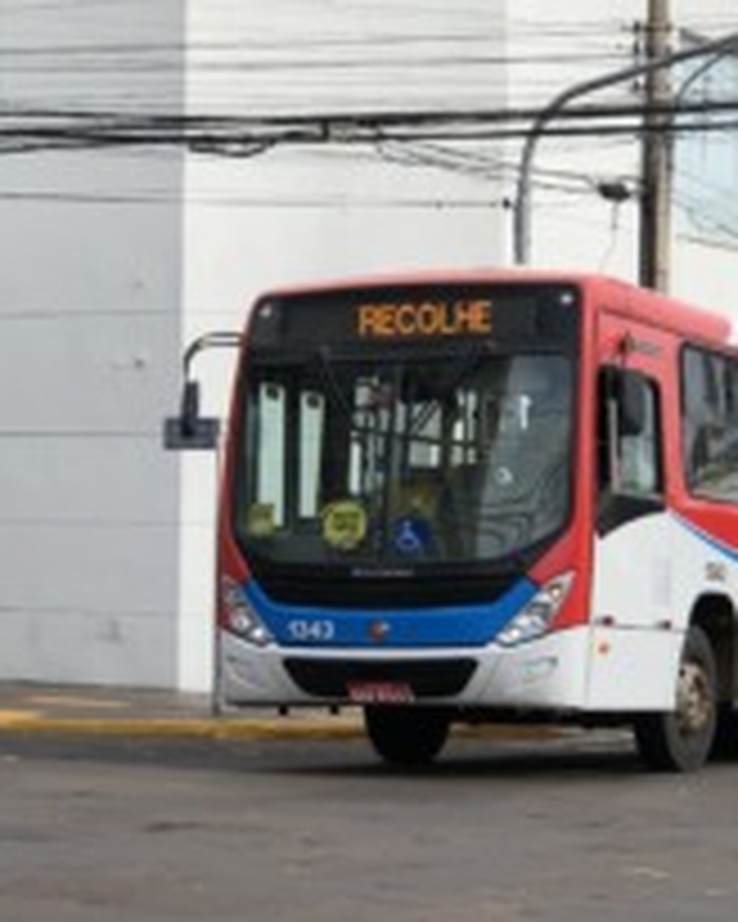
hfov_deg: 13.4
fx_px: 3140
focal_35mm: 115
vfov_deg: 16.7
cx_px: 436
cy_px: 535
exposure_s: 1/379
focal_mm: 6.6
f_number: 2.8
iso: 20
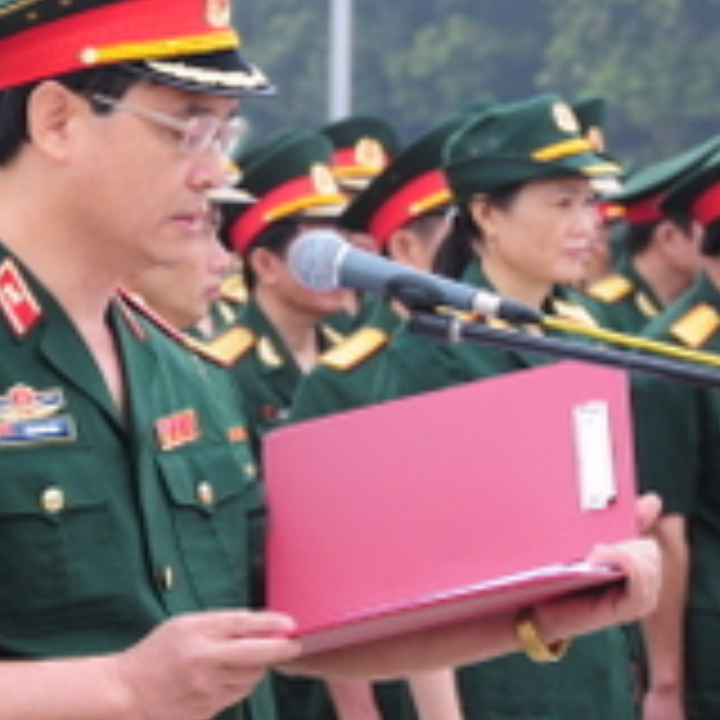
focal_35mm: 318
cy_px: 144
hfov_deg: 5.5
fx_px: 7483
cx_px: 356
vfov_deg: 5.5
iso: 400
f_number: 5.6
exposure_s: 1/125
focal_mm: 80
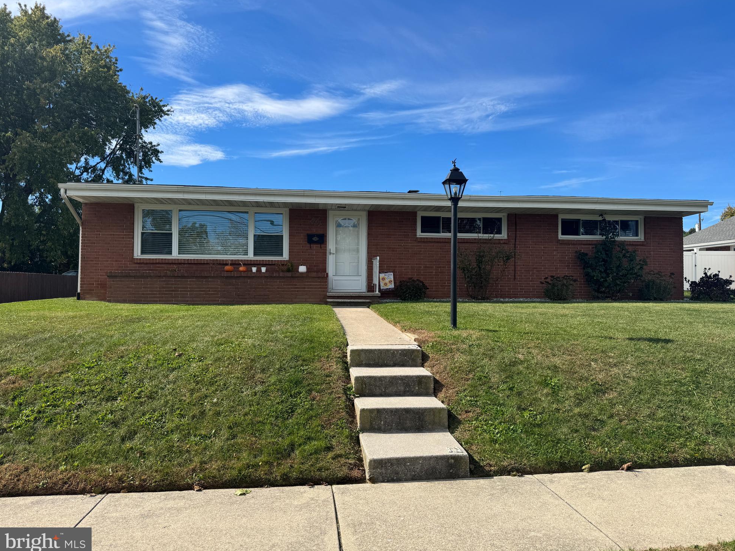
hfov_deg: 69.4
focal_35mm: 25
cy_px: 271
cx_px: 381
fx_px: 531
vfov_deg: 54.9
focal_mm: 6.76
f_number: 1.78
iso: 80
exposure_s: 1/4310
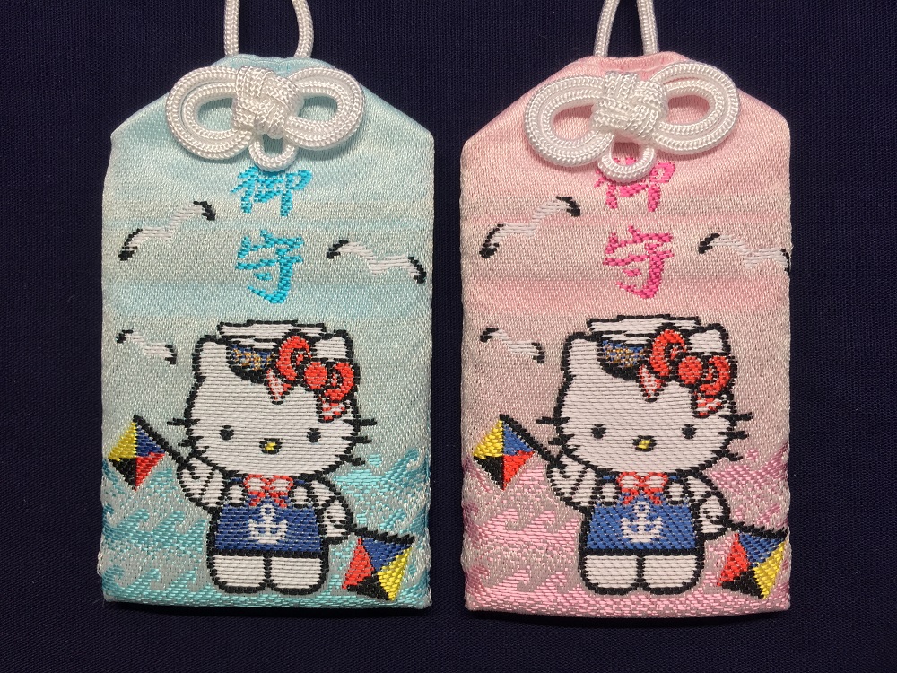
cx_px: 448
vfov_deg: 48.2
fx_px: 751
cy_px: 336
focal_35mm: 29
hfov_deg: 61.7
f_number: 2.2
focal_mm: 4.15
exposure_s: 1/33
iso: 40
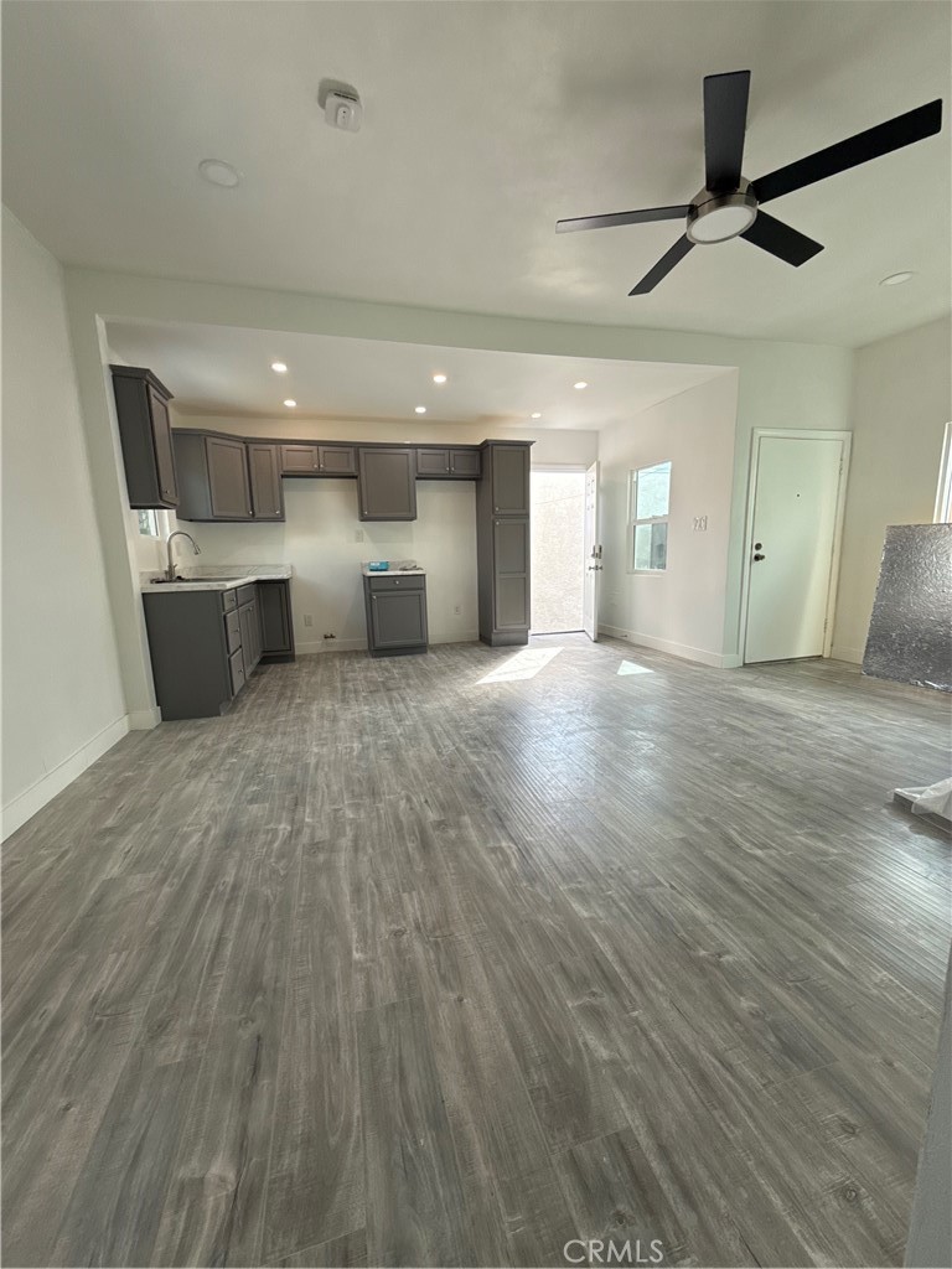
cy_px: 634
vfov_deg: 102.1
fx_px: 513
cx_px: 476
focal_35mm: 14
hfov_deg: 85.7
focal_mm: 2.22
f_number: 2.2
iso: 64
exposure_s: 1/178
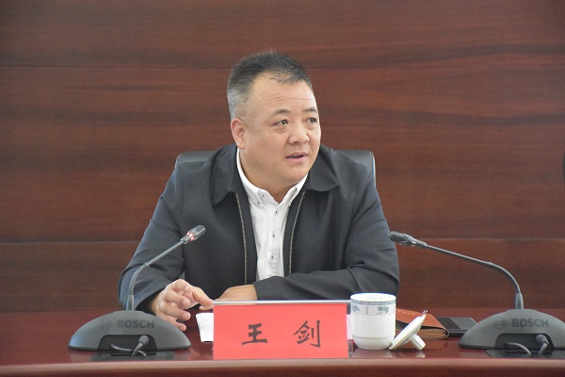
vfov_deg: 10.8
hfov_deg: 16.1
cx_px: 282
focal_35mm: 128
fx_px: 2001
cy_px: 188
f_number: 5.3
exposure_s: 1/250
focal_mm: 85
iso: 10000
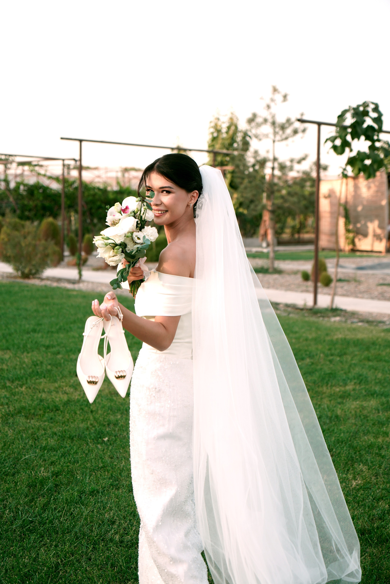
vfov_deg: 35.6
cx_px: 195
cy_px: 292
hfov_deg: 24.2
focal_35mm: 56
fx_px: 910
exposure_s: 1/400
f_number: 4
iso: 200
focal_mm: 56
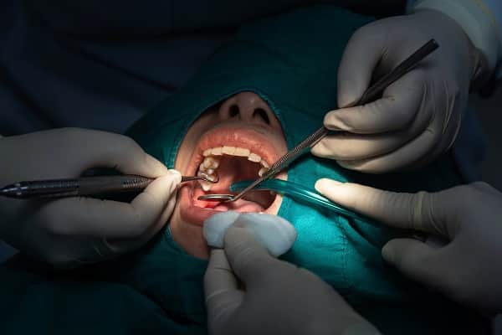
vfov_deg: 17.1
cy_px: 168
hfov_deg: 25.4
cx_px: 251
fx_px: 1115
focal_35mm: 80
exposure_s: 1/125
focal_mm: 80
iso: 160
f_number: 6.3
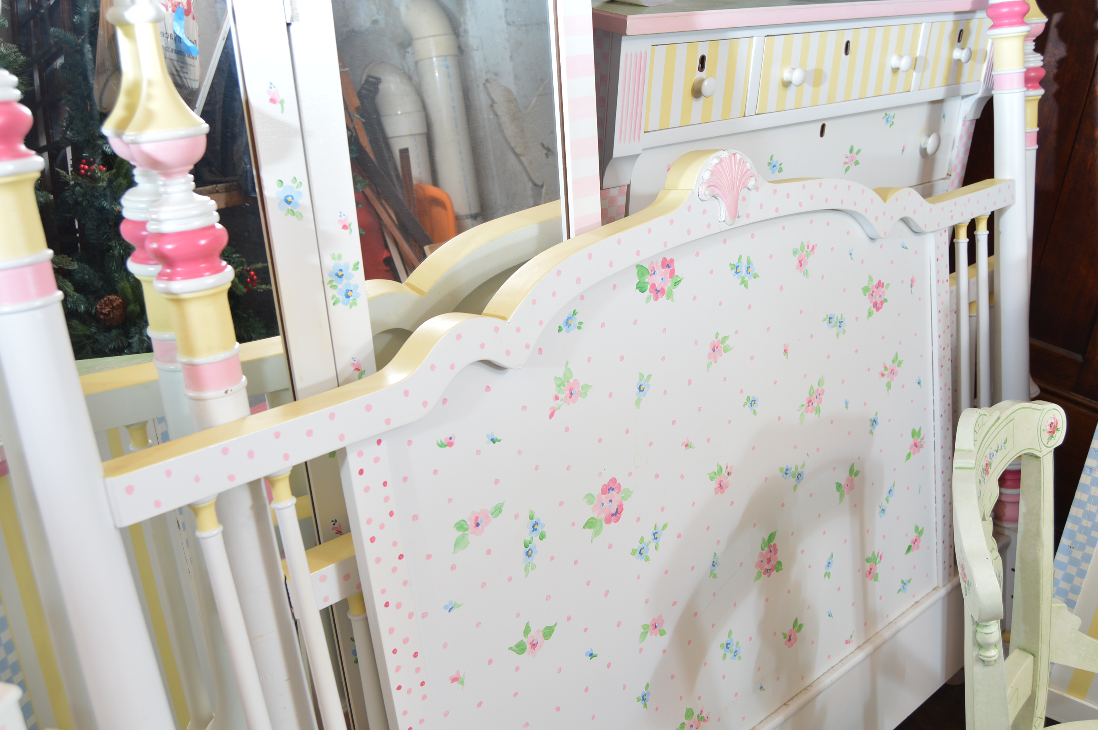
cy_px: 365
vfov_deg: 39.9
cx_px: 549
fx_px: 1006
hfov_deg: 57.3
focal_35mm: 33
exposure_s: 1/40
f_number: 5
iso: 200
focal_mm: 22
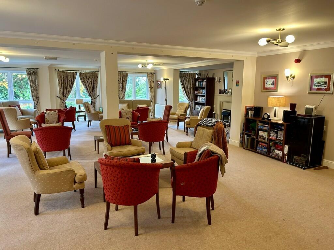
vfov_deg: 53.1
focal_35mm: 26
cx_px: 167
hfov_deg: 67.3
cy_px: 125
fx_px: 251
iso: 160
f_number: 1.5
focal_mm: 5.7
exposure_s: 1/50
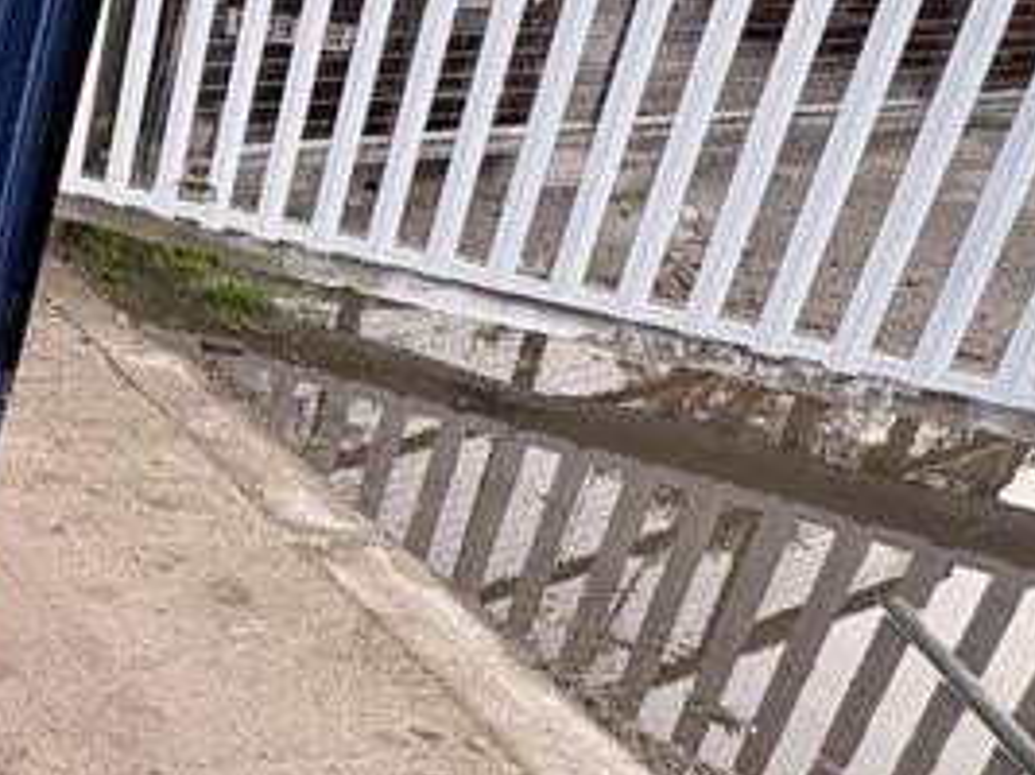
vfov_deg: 30.7
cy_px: 298
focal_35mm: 47
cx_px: -291
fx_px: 1405
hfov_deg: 31.7
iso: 50
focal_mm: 2.22
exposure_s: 1/115
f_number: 2.2
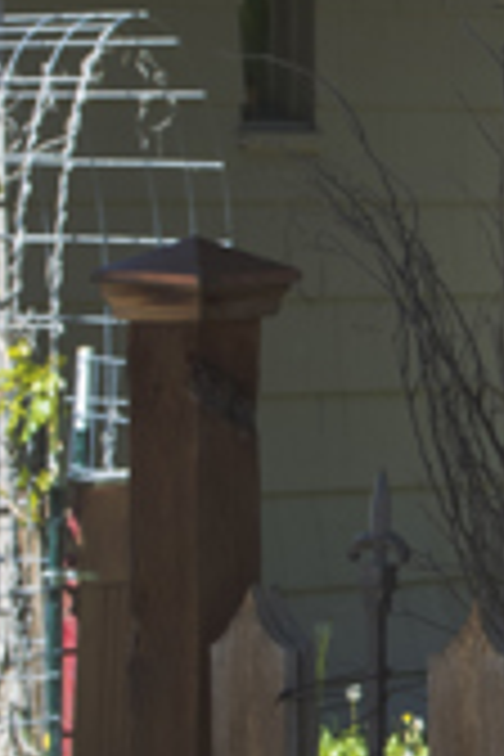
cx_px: 1413
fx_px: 5985
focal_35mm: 285
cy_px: 396
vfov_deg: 7.2
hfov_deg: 4.6
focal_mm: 40
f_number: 9
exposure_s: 1/125
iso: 200
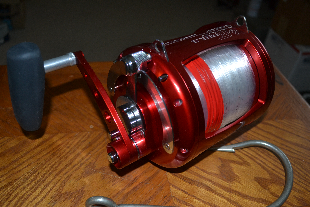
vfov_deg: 40.0
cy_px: 104
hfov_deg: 57.2
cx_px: 152
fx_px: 284
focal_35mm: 33
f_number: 3.8
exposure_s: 1/60
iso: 360
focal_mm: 20
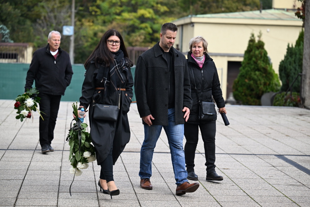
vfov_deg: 13.4
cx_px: 155
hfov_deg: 20.0
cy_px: 104
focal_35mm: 102
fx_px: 878
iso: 1250
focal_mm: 102
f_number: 3.5
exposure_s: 1/5000
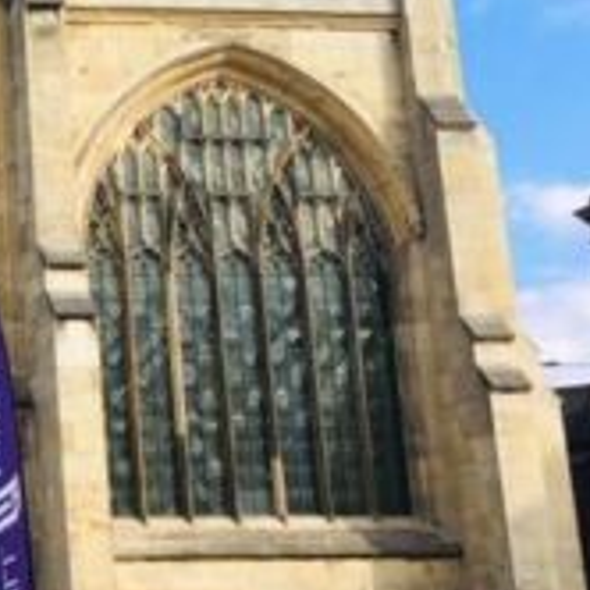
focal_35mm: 74
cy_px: 295
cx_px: -252
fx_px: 1427
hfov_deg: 20.5
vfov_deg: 23.4
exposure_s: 1/777
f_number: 2.2
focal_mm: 4.15
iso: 25
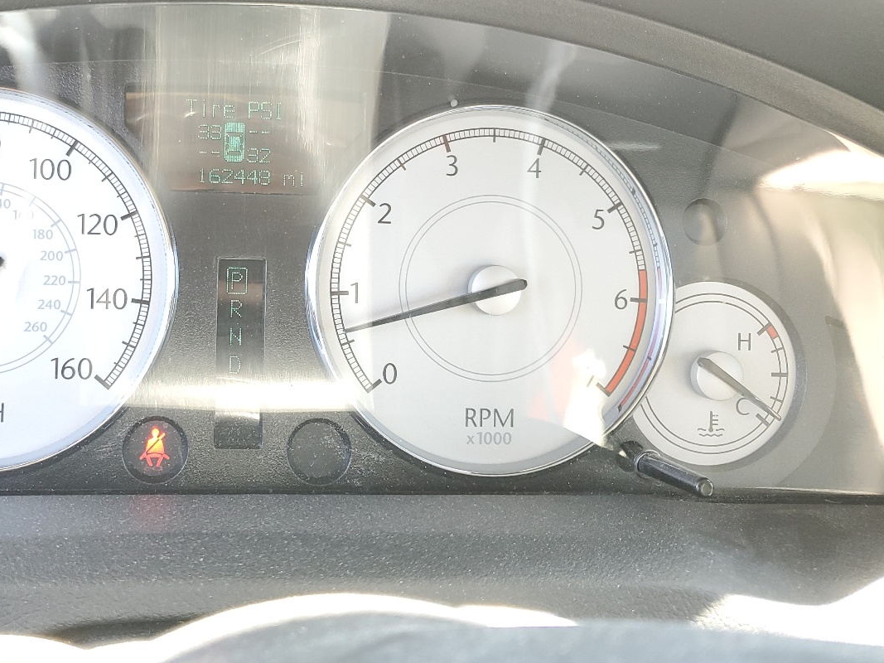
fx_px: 996
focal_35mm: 39
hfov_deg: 46.3
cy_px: 245
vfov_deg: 36.6
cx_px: 228
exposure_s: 1/60.2
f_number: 1.5
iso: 59
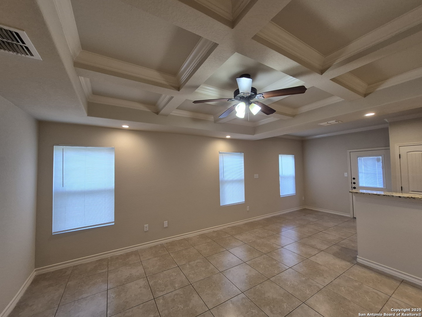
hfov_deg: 106.2
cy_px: 158
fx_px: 158
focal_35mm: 13
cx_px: 211
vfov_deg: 89.9
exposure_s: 1/60
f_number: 2.2
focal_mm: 1.74
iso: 125
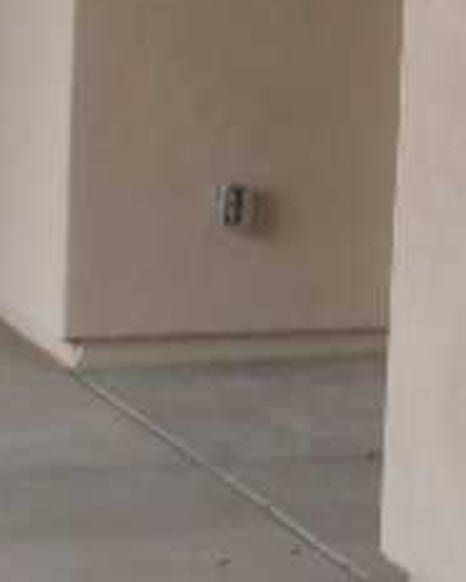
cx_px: 297
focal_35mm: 157
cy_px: -85
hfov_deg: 9.8
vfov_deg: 12.0
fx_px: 2703
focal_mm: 5
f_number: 3.7
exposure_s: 1/125
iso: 125
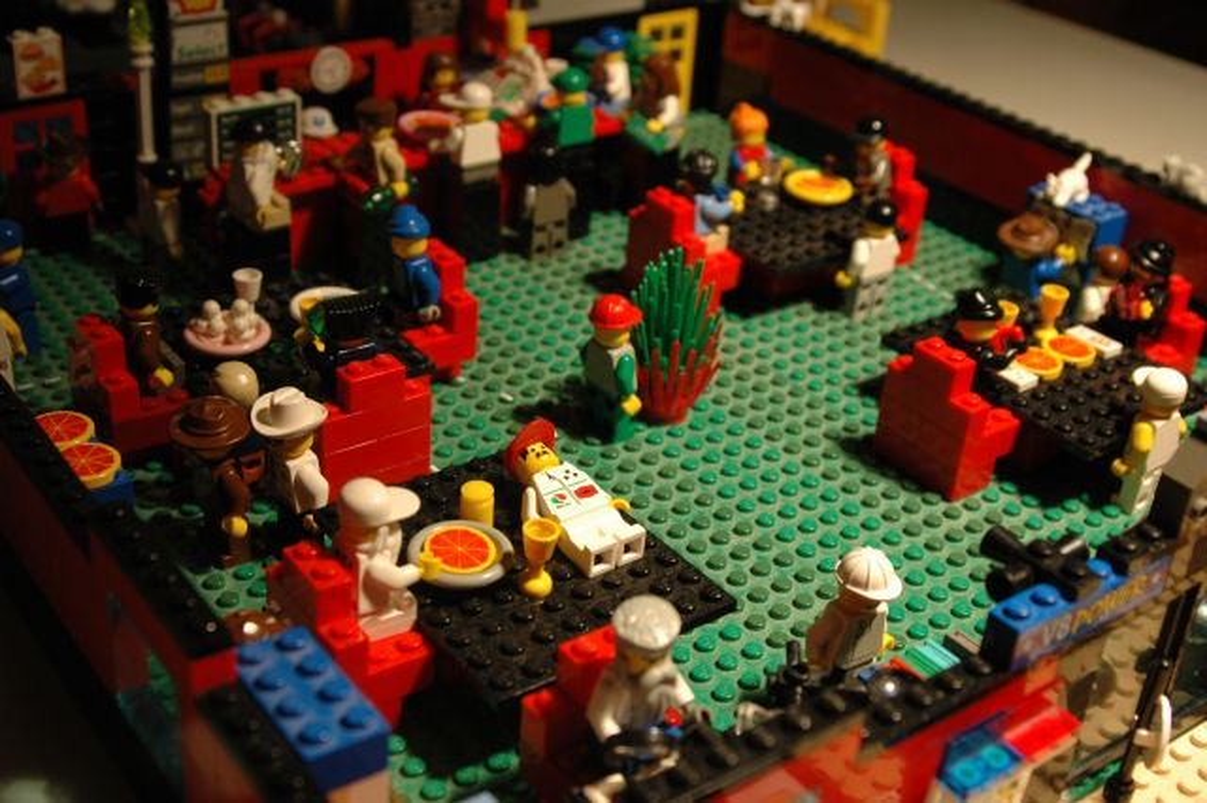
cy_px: 402
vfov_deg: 26.5
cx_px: 604
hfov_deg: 38.9
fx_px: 1709
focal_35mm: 51
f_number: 6.3
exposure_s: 1/160
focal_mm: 34
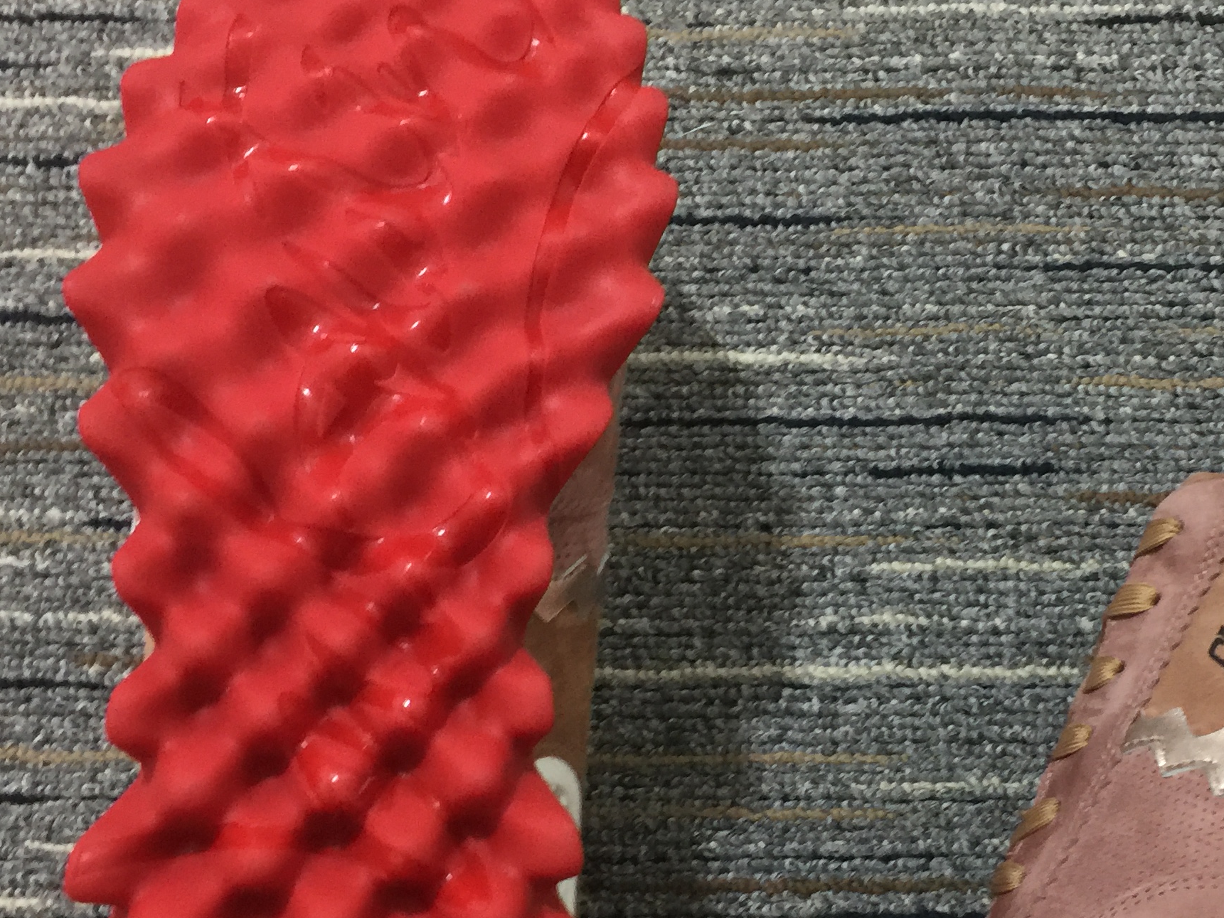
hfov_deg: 34.3
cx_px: 908
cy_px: 663
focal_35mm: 55
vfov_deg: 26.3
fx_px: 1945
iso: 100
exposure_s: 1/17
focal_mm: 4.15
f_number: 2.2
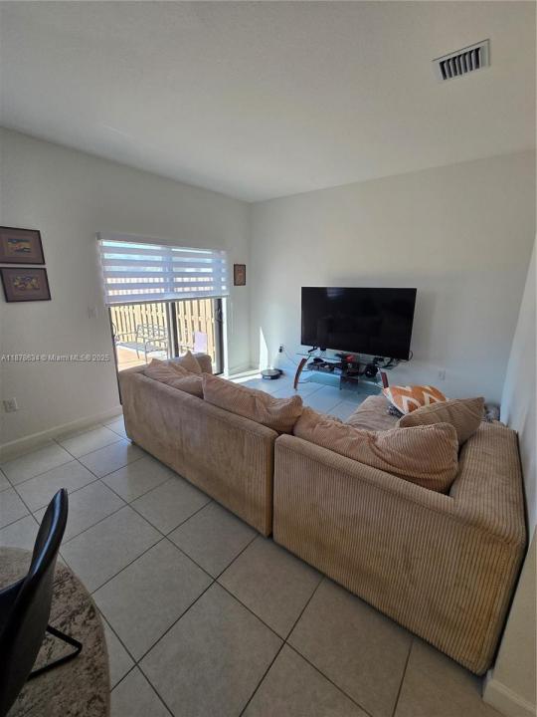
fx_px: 269
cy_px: 358
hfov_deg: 89.9
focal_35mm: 13
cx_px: 268
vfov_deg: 106.2
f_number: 2.2
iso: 80
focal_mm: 2.2
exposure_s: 1/120
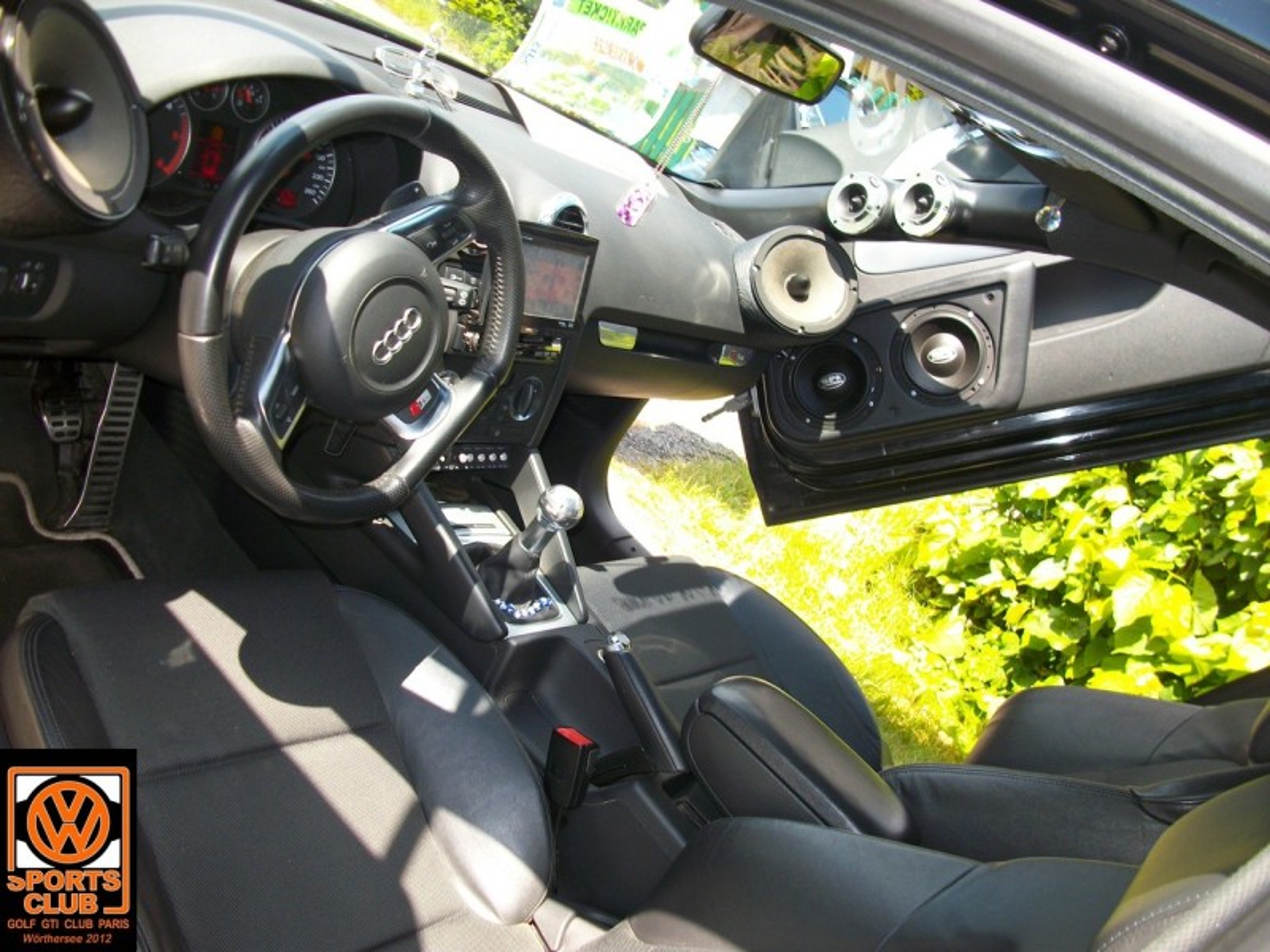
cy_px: 476
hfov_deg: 54.0
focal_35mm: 34
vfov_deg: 41.8
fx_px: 1247
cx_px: 635
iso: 80
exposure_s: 1/160
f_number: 2.9
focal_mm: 5.7
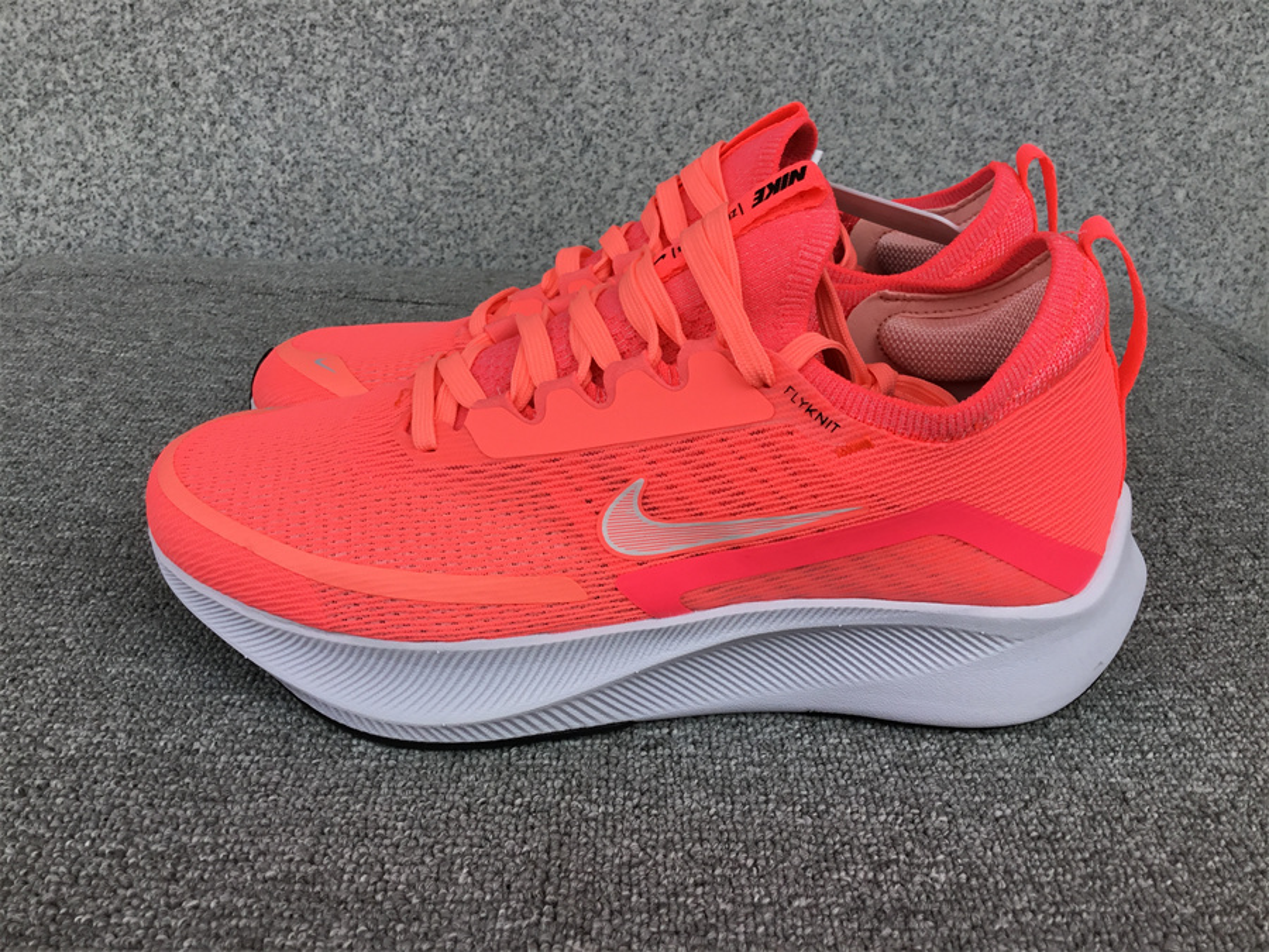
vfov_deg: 45.4
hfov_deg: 58.4
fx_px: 1136
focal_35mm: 31
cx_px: 634
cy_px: 476
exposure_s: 1/702
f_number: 2.4
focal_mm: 3.3
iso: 25
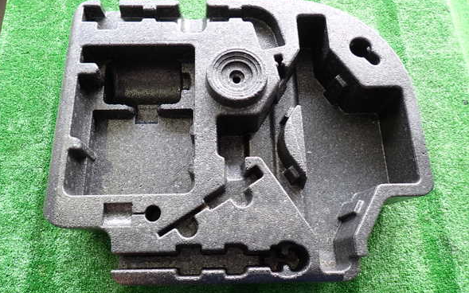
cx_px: 231
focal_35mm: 27
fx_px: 345
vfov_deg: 46.0
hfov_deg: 68.4
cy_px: 150
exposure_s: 1/60
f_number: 2
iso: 100
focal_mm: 4.5
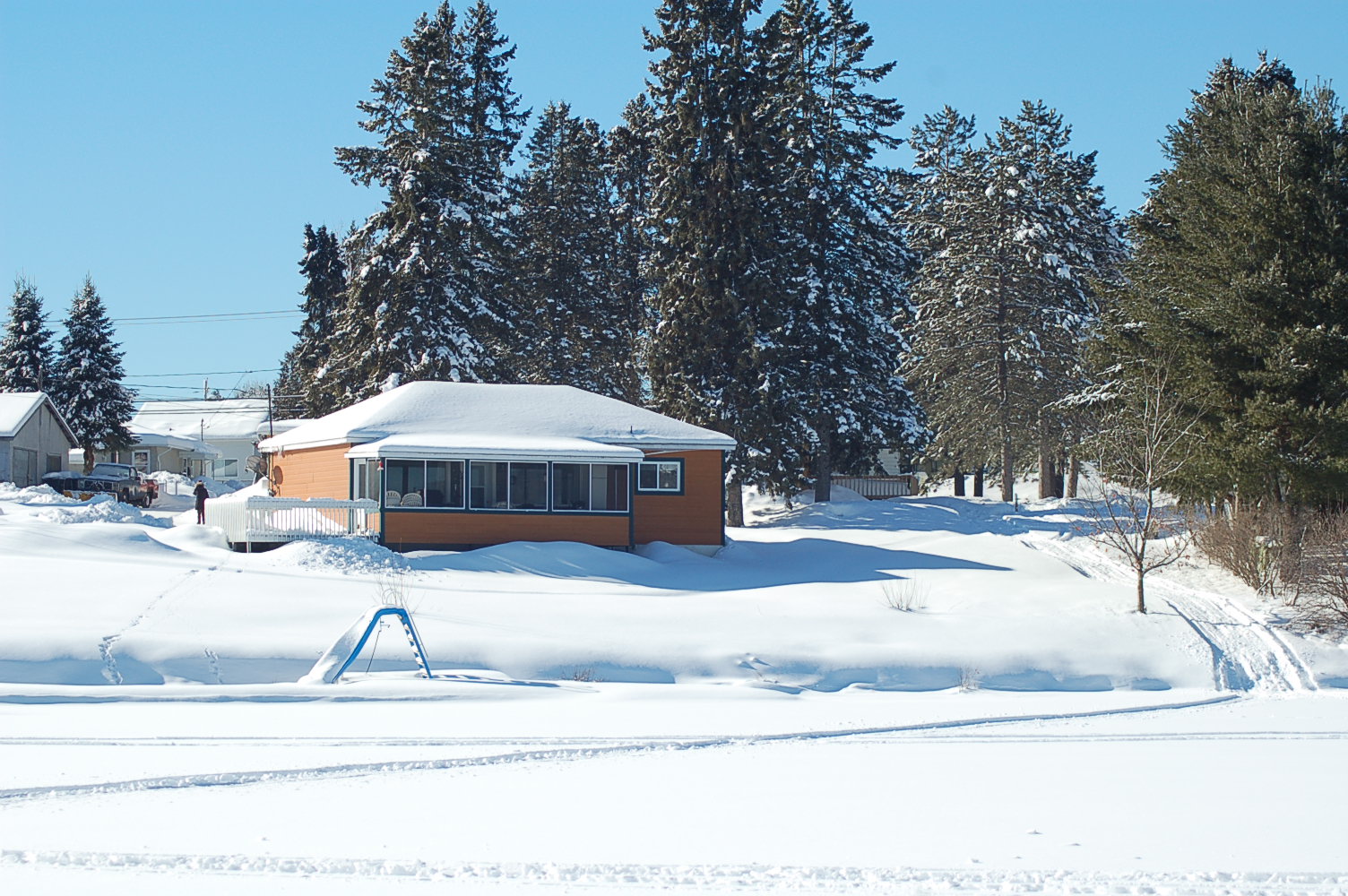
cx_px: 674
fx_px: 3928
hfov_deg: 19.5
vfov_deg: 13.0
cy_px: 448
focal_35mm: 105
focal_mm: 70
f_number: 6.3
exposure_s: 1/640
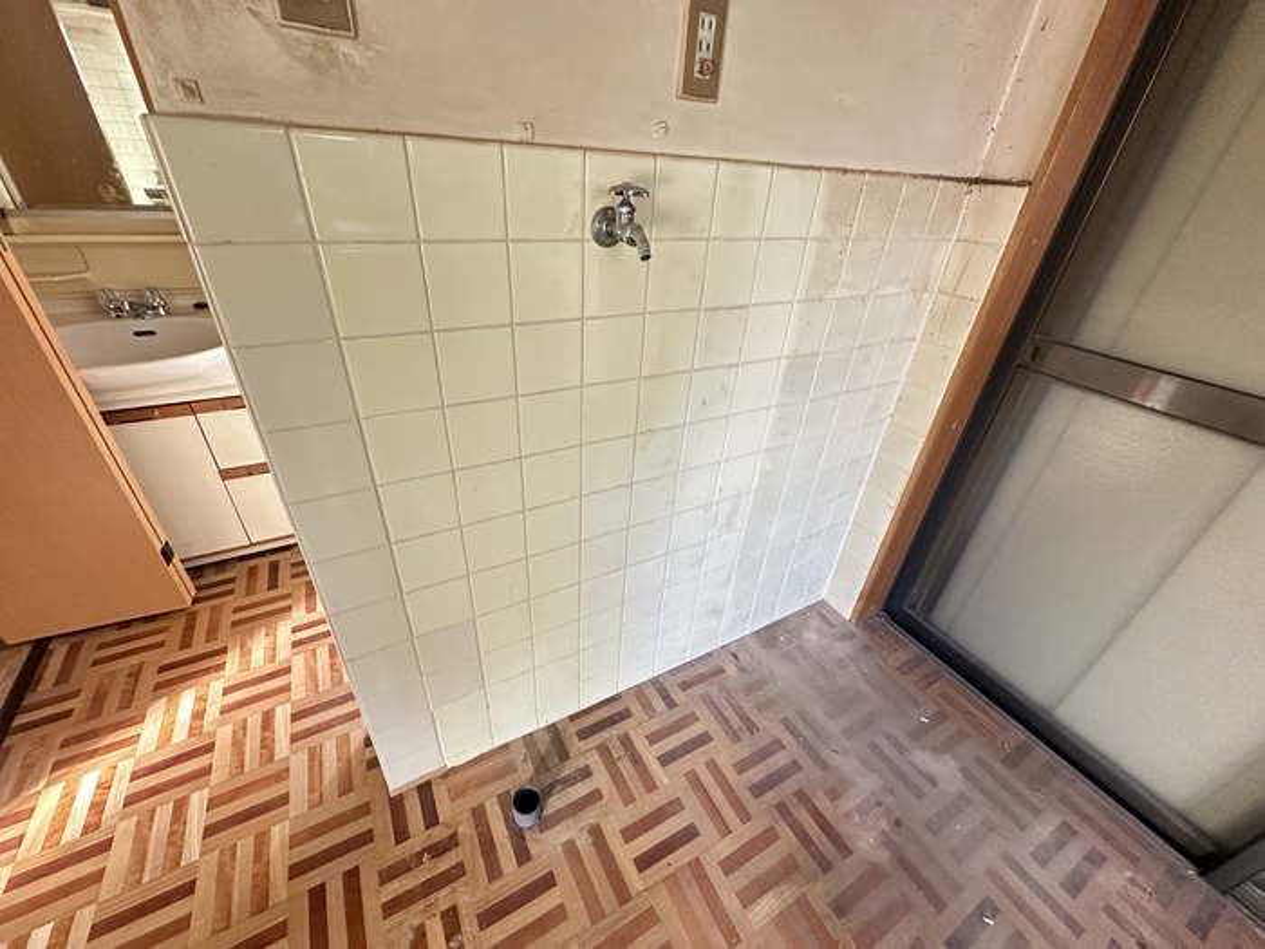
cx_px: 632
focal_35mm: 14
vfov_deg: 85.7
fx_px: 512
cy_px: 474
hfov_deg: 102.1
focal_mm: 2.22
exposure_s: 1/60
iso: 640
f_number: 2.2
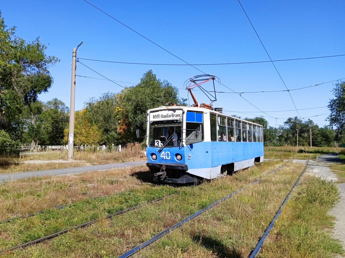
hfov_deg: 63.5
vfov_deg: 49.7
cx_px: 172
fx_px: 279
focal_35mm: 28
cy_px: 129
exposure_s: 1/1059
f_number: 2.2
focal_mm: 3.43
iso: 100
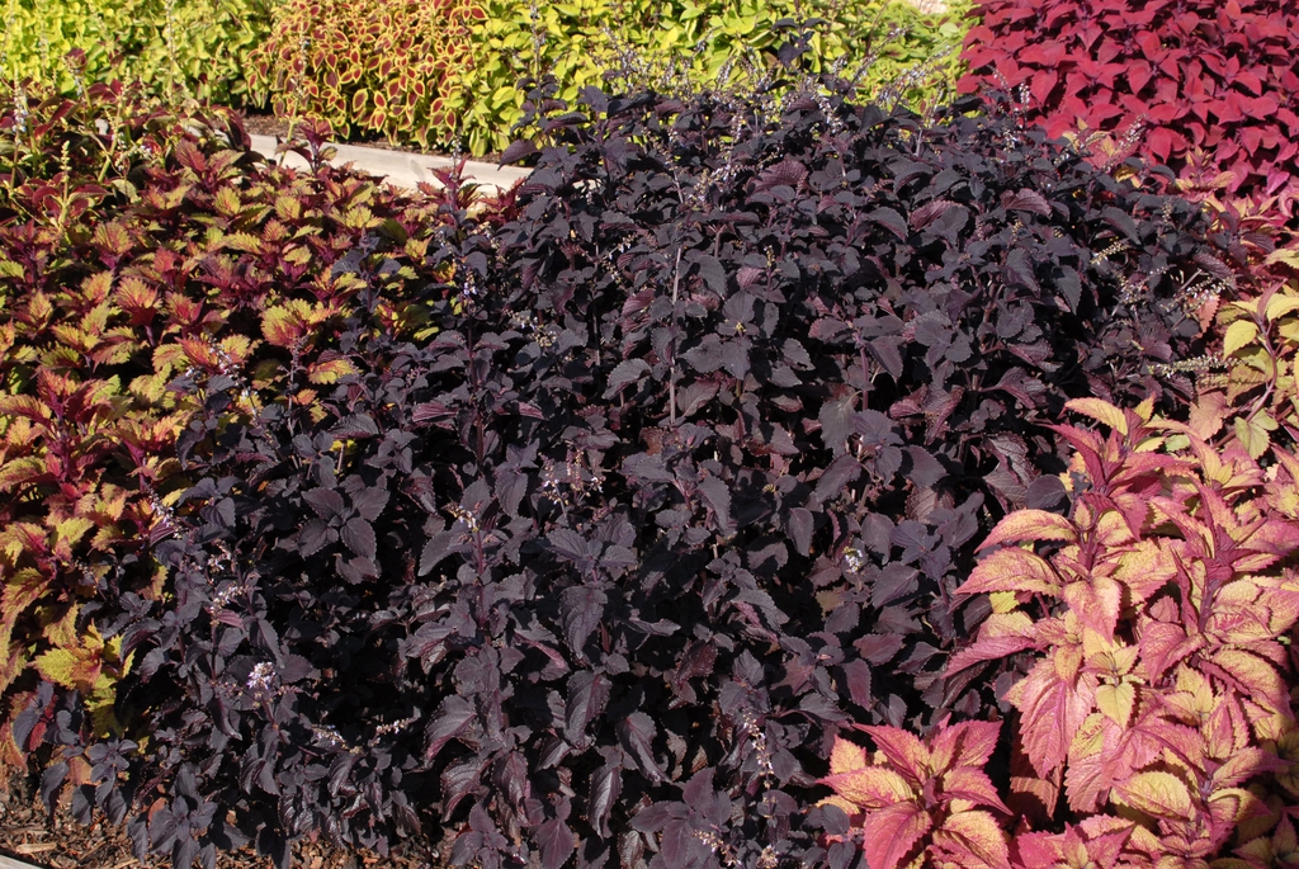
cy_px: 434
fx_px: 1517
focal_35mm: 42
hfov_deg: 46.4
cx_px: 650
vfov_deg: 32.0
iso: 400
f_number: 9
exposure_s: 1/320
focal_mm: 28
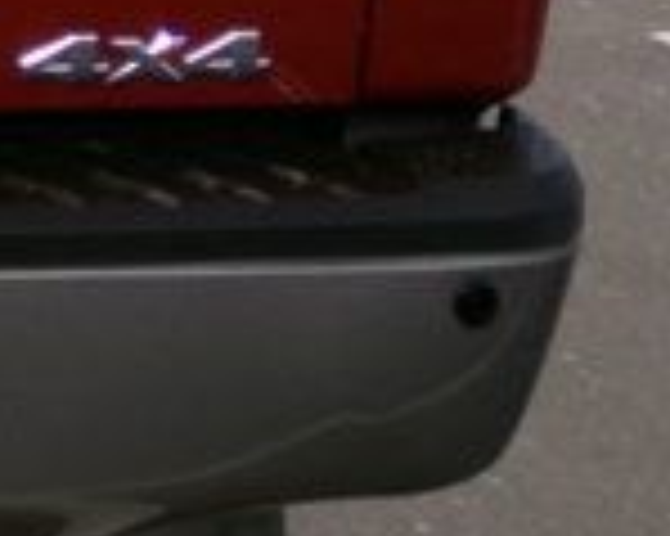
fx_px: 3190
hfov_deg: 10.5
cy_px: -207
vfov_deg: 9.4
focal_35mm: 161
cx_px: -872
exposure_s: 1/1300
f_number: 3.7
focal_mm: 4.3
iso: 100
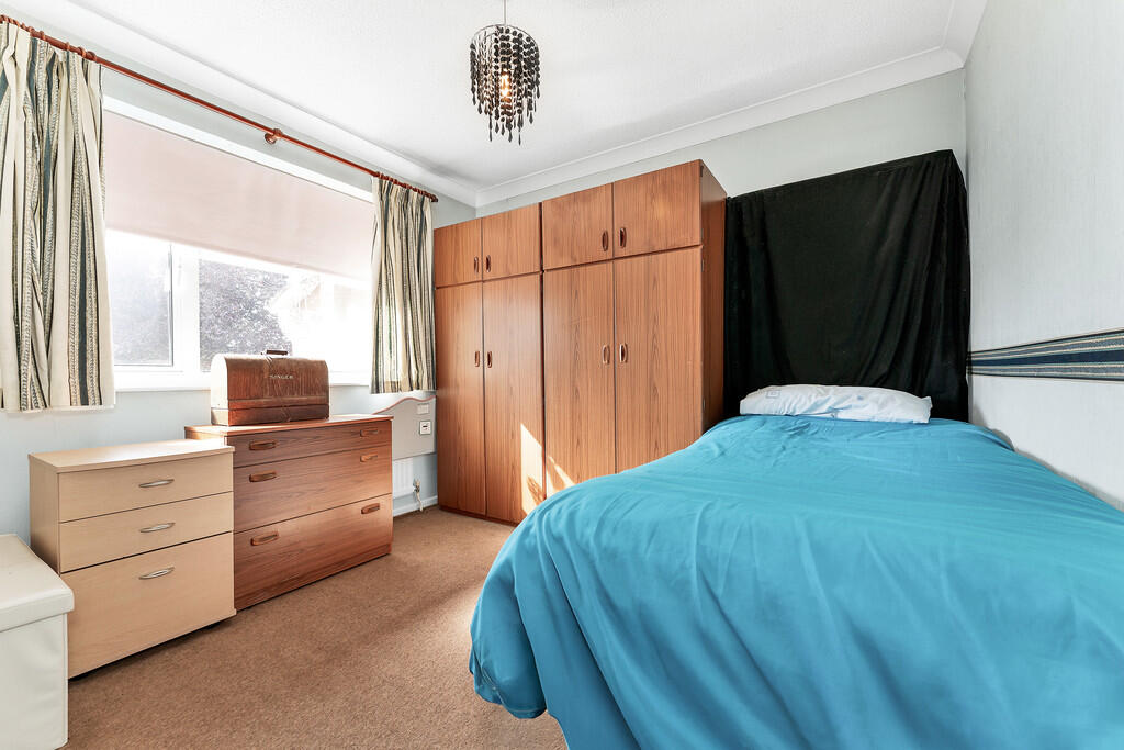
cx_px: 562
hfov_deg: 104.2
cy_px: 375
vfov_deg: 81.2
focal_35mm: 14
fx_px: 437
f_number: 6.3
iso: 320
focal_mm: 14
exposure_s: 1/15
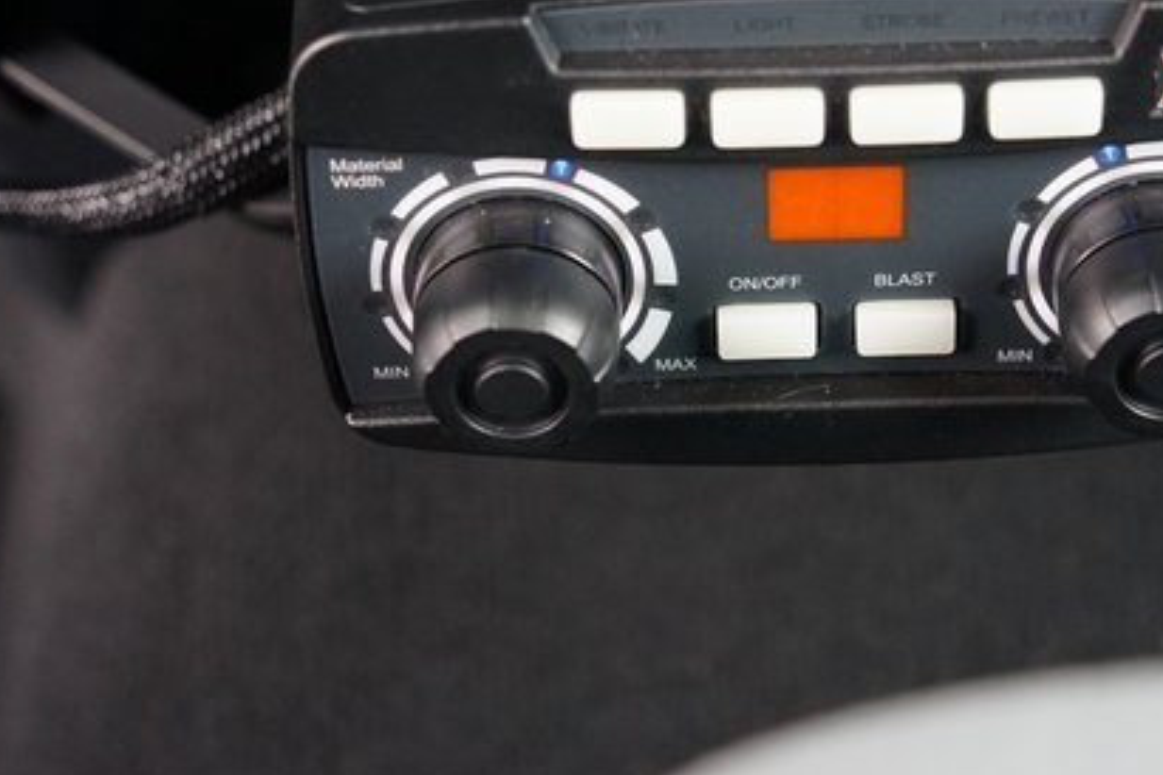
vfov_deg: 14.4
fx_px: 3069
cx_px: 775
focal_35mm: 95
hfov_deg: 21.4
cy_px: 216
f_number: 4
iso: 3200
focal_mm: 61
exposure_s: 1/160
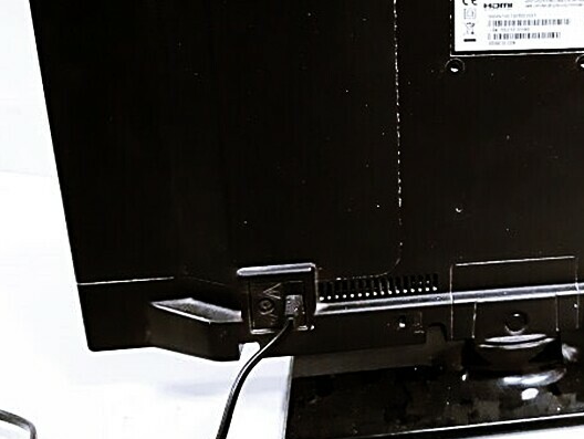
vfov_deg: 31.2
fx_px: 777
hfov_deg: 39.0
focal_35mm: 46
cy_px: 126
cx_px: 496
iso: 400
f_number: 1.7
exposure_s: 1/25
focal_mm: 3.93
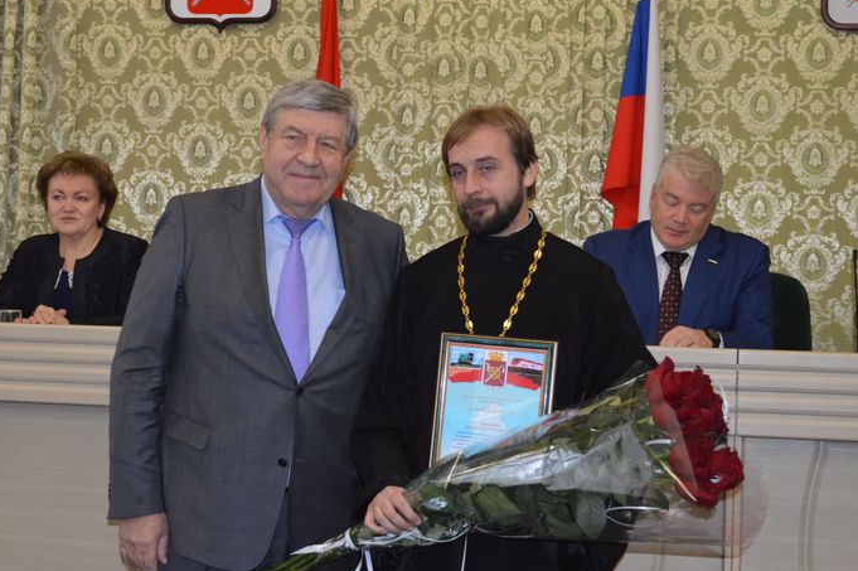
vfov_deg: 20.3
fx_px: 1596
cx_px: 357
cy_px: 246
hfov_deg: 30.0
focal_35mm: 67
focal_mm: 38
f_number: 5
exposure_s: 1/60
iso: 1100
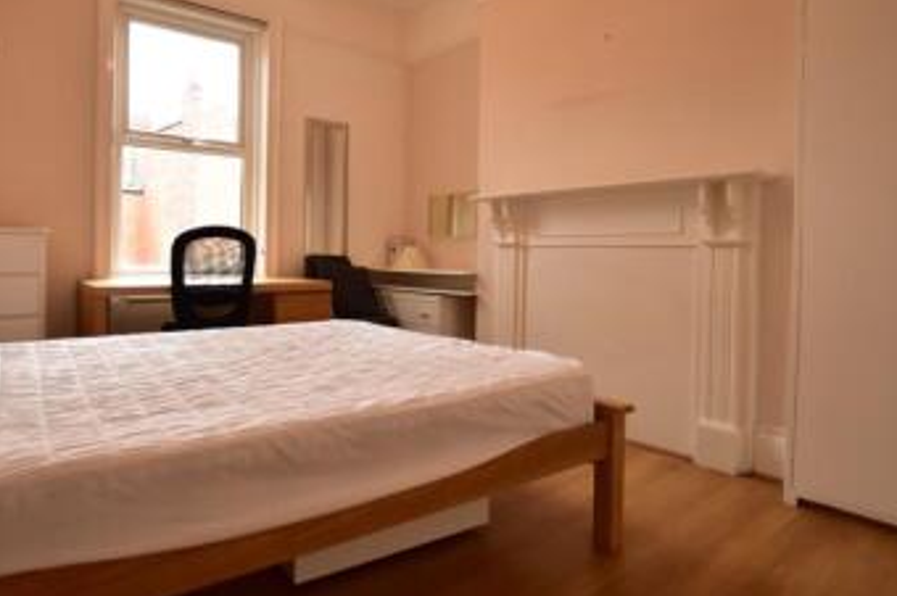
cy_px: 265
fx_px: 523
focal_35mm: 21
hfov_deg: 80.5
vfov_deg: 59.2
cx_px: 367
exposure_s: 1/200
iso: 800
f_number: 3.5
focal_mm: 10
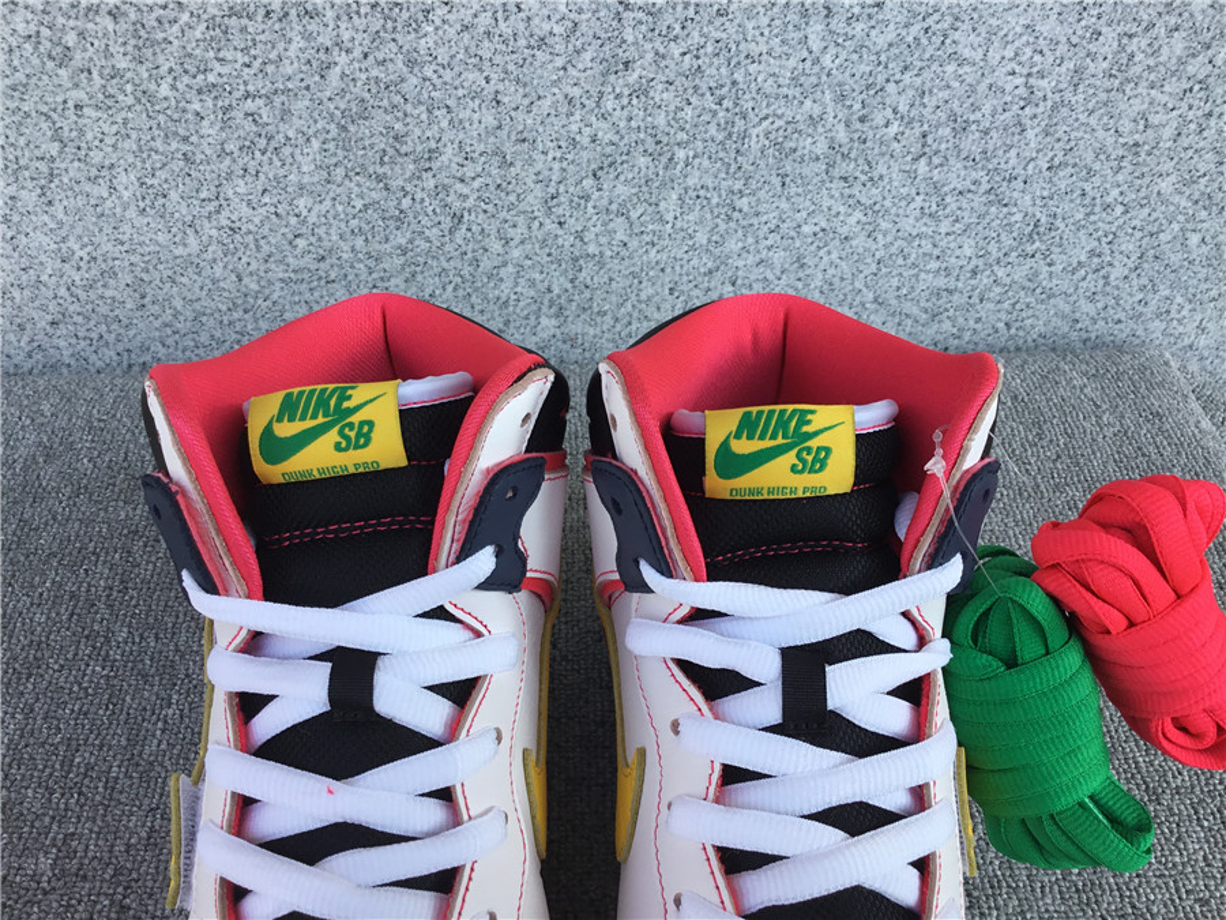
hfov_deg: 58.4
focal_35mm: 31
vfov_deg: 45.4
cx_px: 613
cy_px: 460
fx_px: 1098
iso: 25
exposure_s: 1/335
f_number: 2.4
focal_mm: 3.3
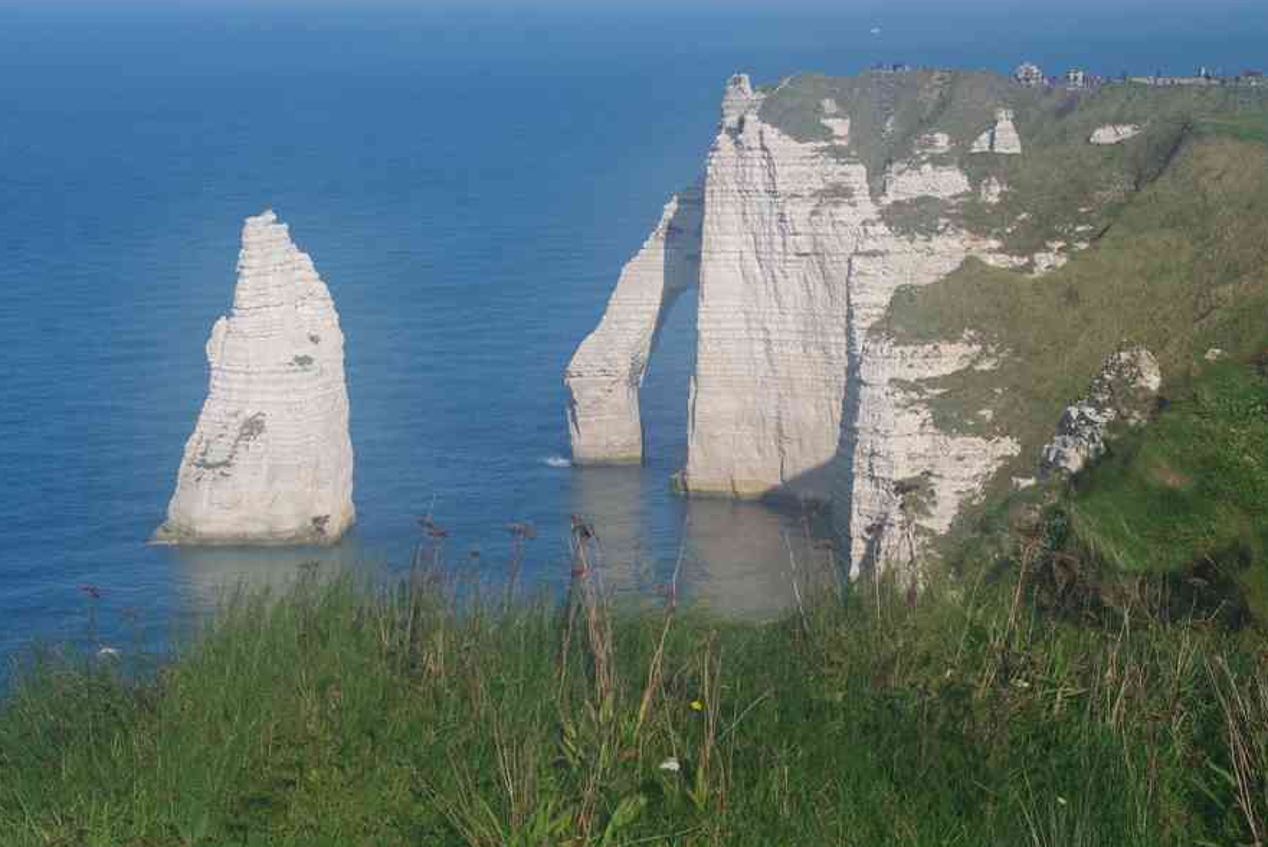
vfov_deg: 20.0
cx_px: 669
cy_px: 372
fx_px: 2396
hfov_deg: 29.6
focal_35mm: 68
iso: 200
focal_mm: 40
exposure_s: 1/125
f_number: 11
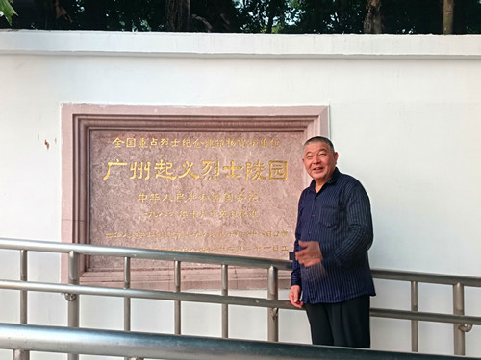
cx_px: 240
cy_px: 180
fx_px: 556
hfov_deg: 46.8
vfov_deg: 36.0
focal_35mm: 40
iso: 504
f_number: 1.75
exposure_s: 1/50
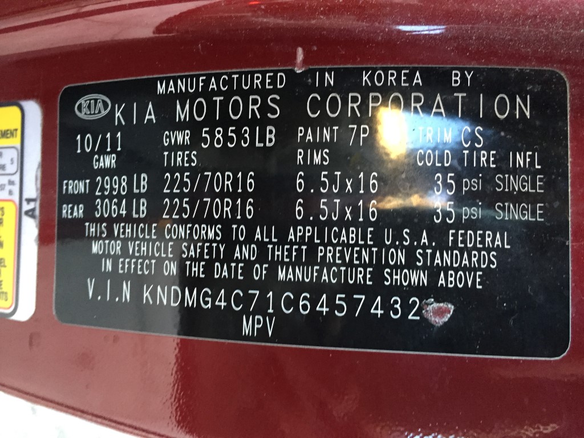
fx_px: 489
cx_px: 292
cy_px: 219
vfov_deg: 48.2
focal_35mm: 29
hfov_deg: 61.7
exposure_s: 1/30
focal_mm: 4.15
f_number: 2.2
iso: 200
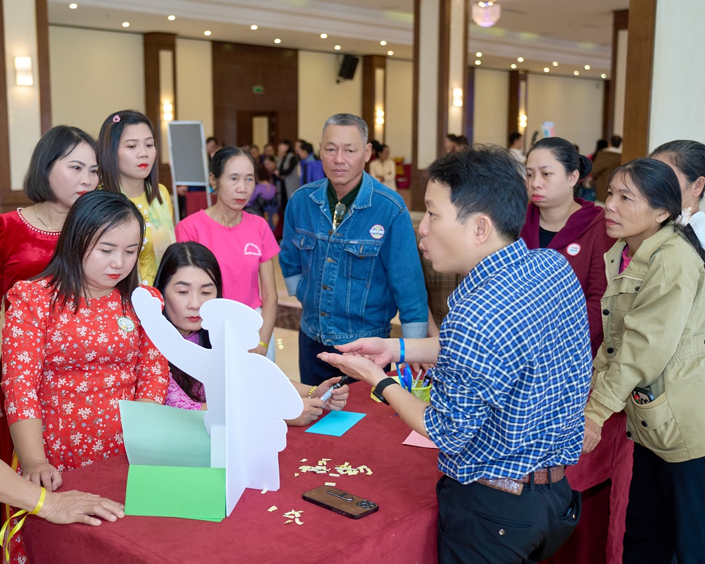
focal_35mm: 43
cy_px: 275
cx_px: 289
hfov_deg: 42.7
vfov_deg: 34.9
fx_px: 897
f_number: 2.8
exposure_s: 1/160
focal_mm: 33
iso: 800
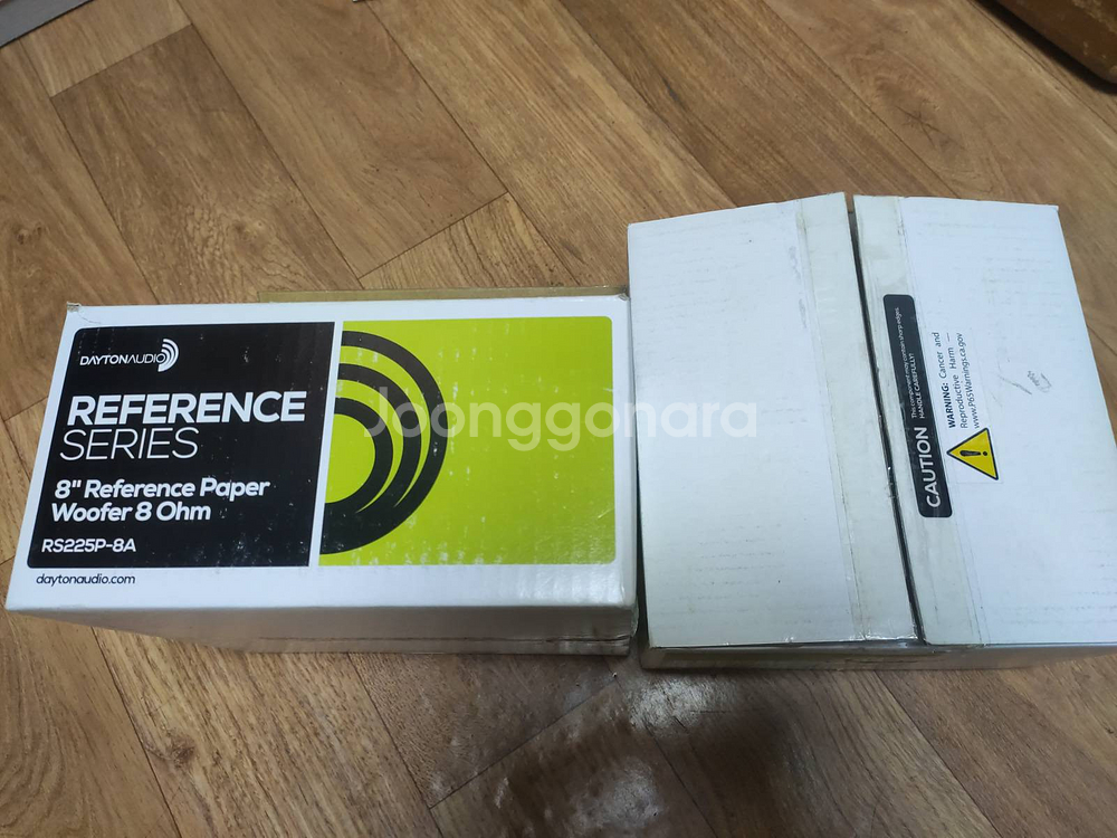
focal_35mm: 26
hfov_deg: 67.3
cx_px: 558
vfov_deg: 53.1
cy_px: 419
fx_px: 839
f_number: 1.75
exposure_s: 1/50
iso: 443
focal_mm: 4.77
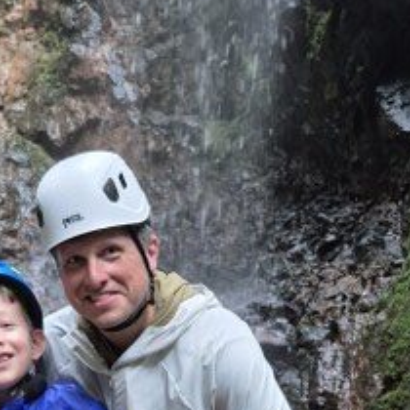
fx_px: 831
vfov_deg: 25.4
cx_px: 170
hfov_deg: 27.7
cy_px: 469
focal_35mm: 62
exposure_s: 1/60
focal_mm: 5.4
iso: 640
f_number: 1.8
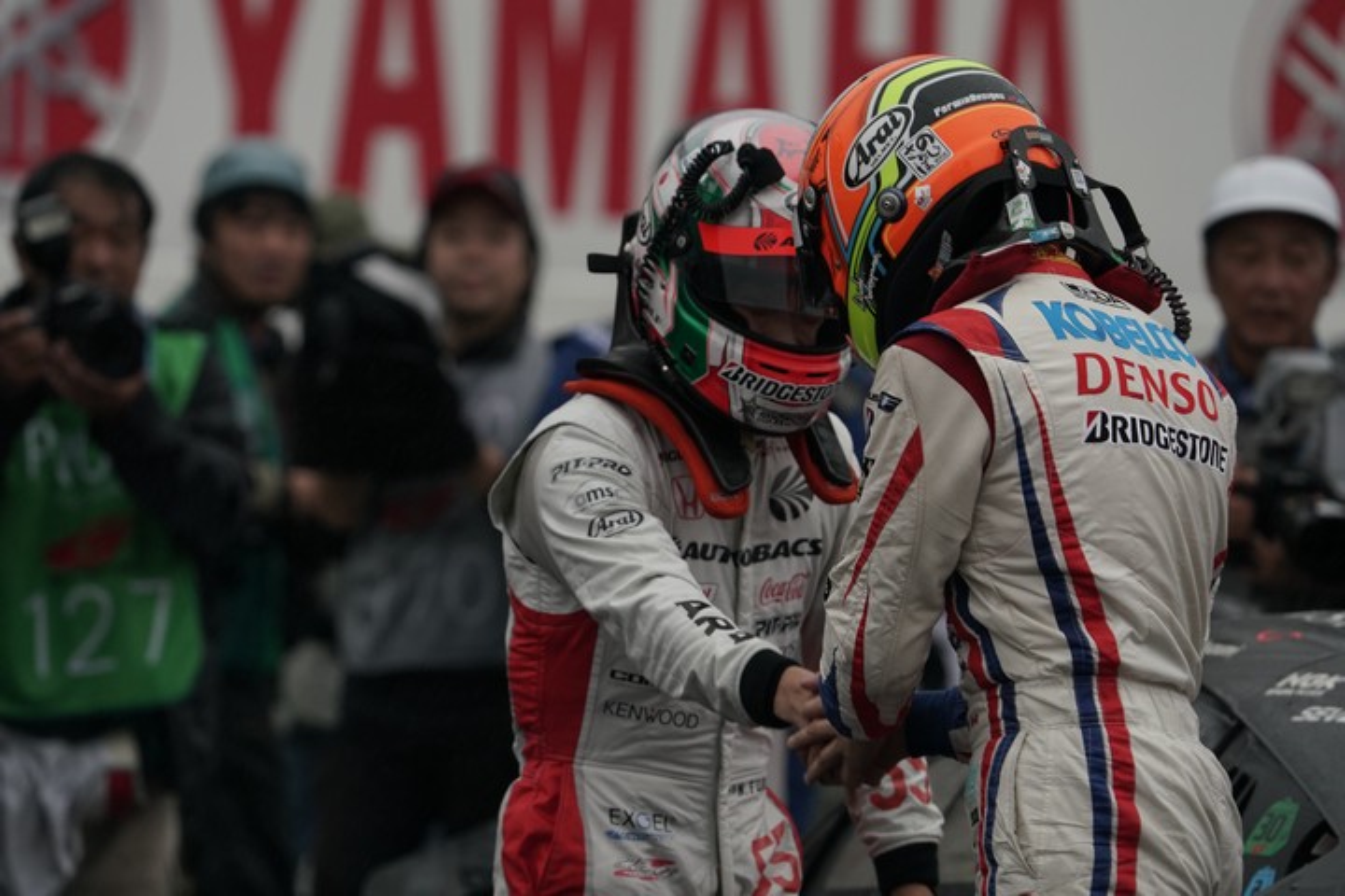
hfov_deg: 4.8
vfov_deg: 3.2
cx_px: 672
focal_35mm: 433
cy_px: 448
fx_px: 16176
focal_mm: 433
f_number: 7.1
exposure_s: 1/200
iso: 1250
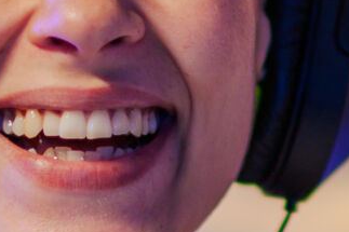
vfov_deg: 2.0
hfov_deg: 3.1
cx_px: 421
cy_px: 398
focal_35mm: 673
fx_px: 6521
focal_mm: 85
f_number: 1.4
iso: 200
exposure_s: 1/250
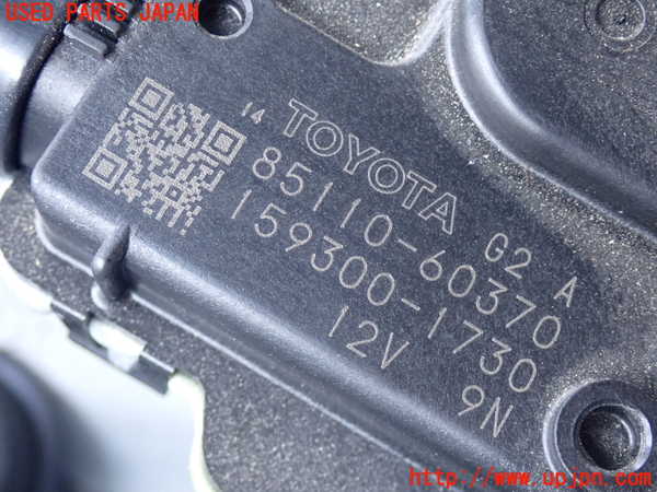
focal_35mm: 71
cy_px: 246
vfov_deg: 20.7
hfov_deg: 27.4
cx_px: 328
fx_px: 1348
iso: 800
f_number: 3.9
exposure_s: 1/125
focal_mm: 12.73
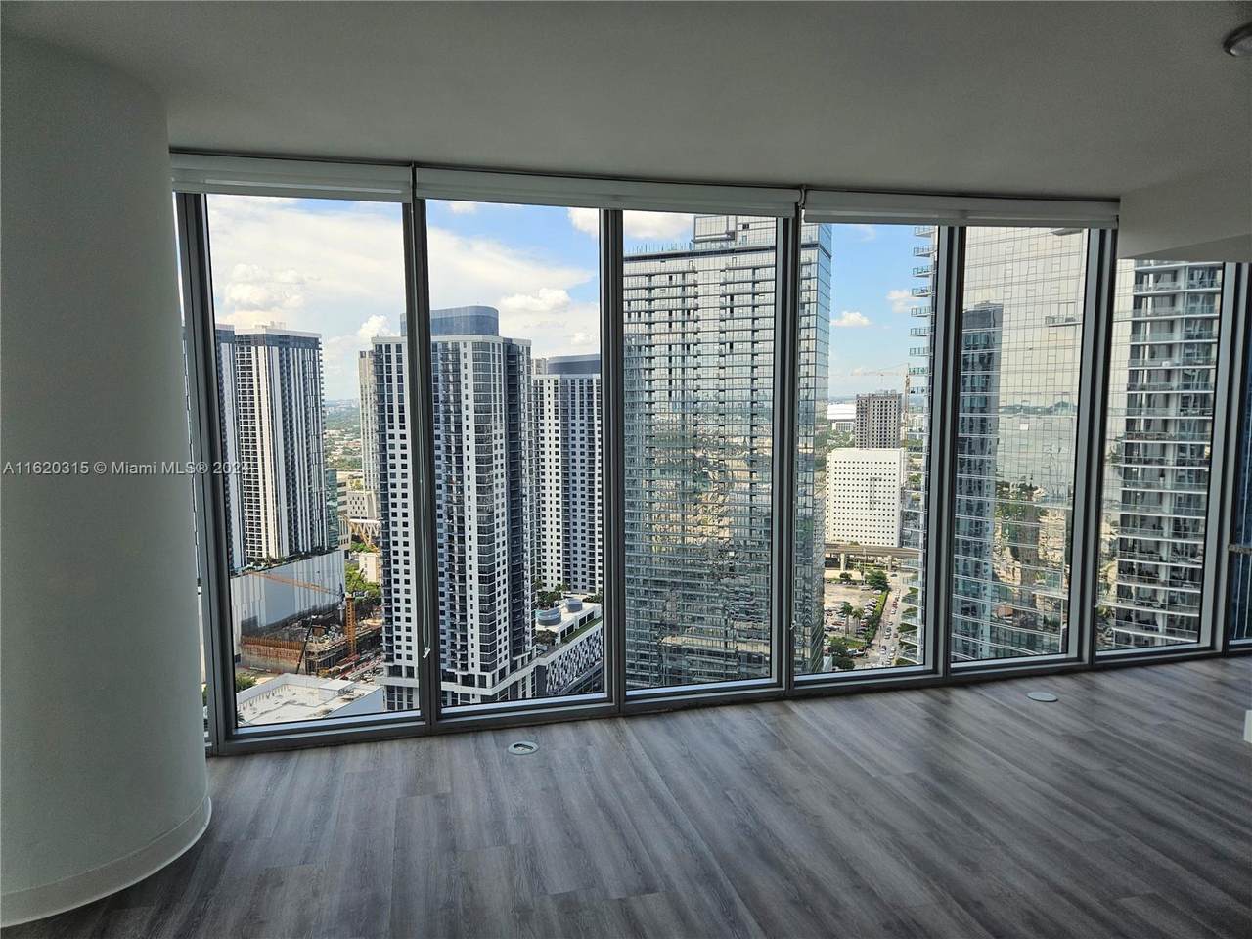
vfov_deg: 58.9
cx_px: 626
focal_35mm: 23
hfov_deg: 73.9
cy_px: 470
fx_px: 832
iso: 25
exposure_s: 1/748
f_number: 1.8
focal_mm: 5.4
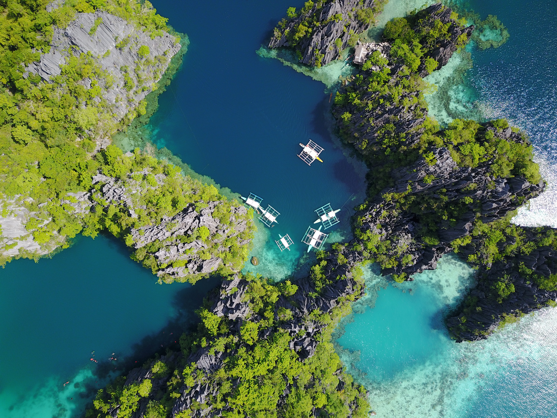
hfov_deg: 67.3
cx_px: 278
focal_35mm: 26
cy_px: 209
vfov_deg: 53.1
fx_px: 418
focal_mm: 4.73
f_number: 2.2
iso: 100
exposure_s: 1/271
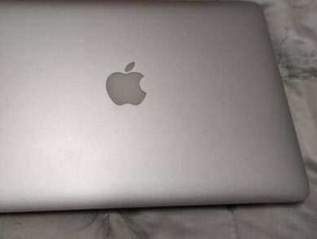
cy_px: 115
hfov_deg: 54.8
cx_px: 123
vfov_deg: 43.0
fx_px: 303
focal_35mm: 33
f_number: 1.89
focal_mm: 5.43
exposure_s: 1/50
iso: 408
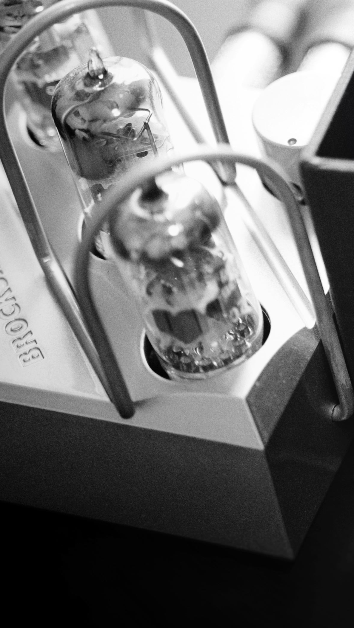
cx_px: 586
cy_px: 39
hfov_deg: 7.2
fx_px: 2736
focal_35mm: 164
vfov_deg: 13.0
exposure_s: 1/5
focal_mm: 55
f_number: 2.8
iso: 100
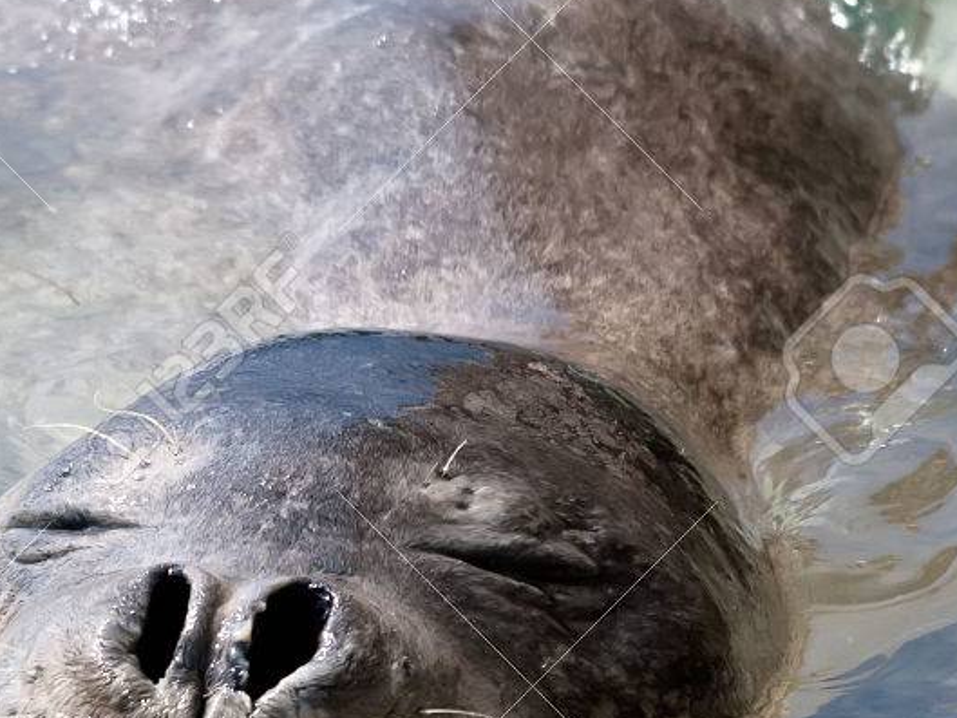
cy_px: 393
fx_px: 21458
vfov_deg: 1.9
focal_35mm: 776
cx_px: 530
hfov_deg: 2.6
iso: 100
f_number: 7.1
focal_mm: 158
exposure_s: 1/640
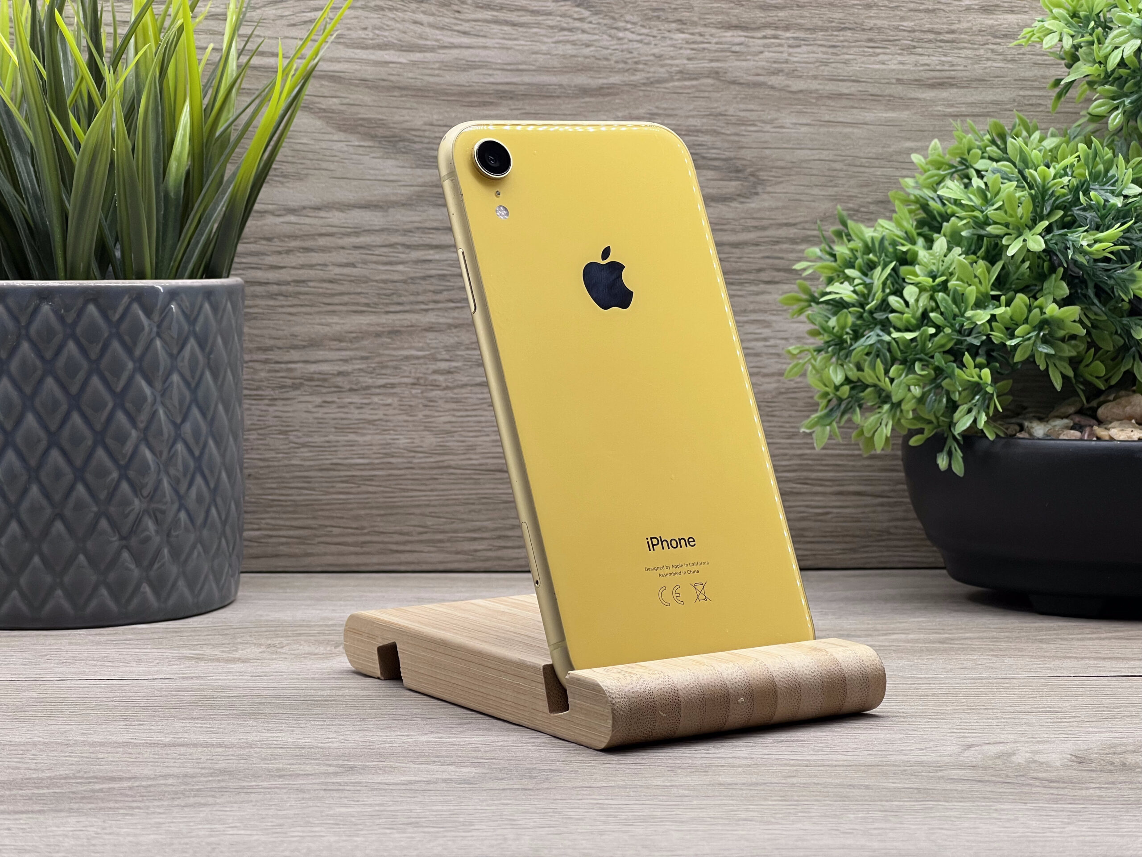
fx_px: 2540
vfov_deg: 19.1
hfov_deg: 25.3
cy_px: 428
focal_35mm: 77
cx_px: 571
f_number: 2.8
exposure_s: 1/100
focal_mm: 9
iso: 64
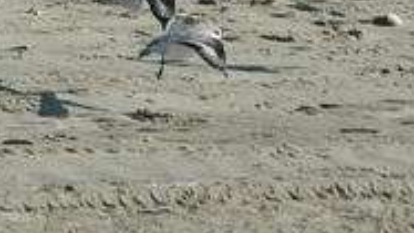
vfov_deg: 1.6
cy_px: -231
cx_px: -224
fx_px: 8252
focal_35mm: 752
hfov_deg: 2.9
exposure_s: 1/2000
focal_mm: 140
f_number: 11
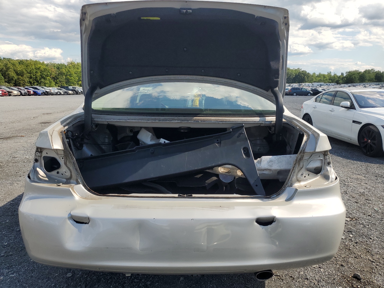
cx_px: 192
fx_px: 288
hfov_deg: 67.3
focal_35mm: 26
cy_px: 144
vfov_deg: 53.1
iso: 50
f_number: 1.5
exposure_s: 1/2500
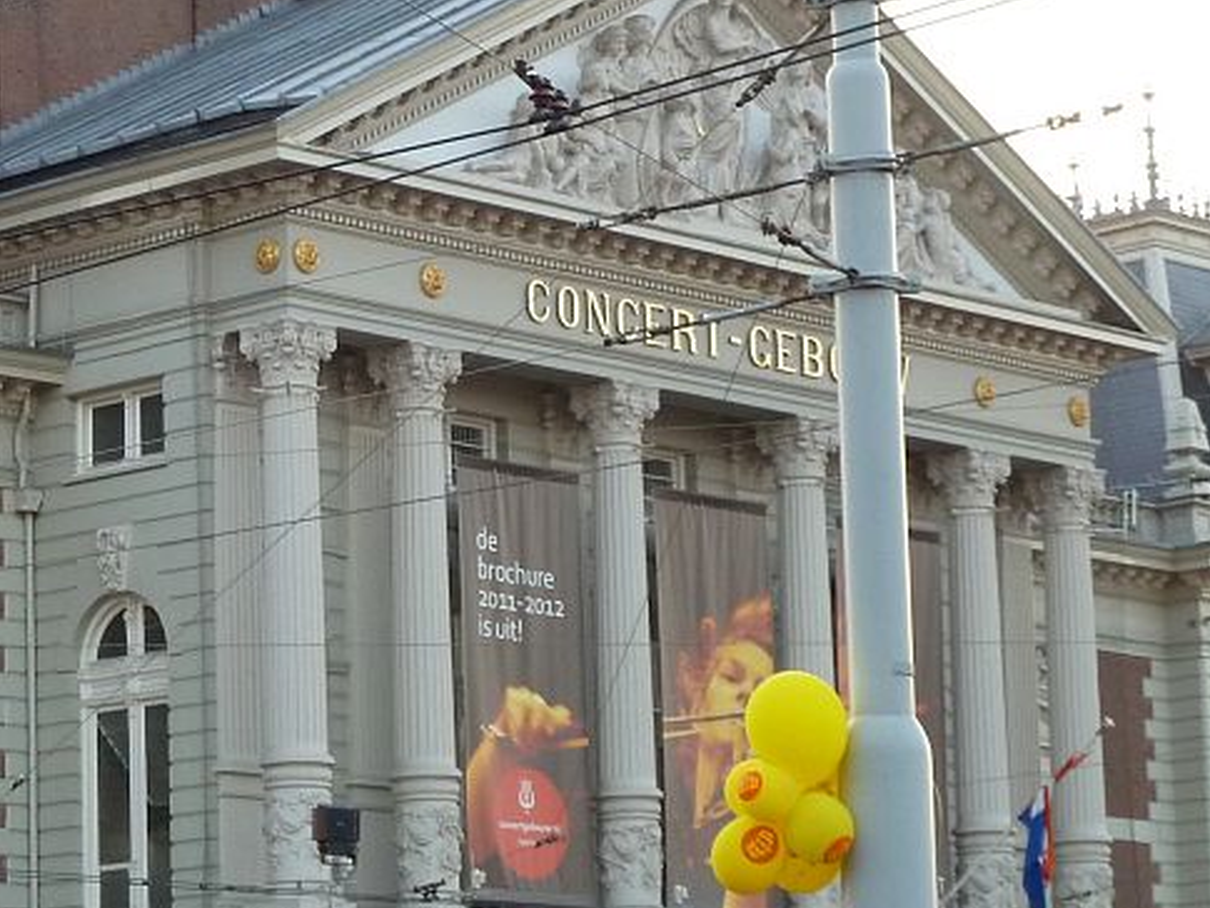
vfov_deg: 11.1
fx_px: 4650
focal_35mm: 133
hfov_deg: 14.6
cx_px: -42
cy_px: 708
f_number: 4
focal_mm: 10.3
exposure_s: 1/80
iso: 200
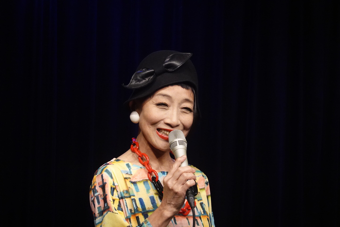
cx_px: 170
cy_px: 114
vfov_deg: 7.4
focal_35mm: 186
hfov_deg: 11.1
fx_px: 1757
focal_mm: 67.21
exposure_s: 1/125
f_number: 4.5
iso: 2000
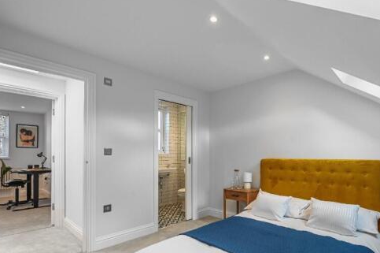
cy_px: 160
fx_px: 200
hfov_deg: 85.5
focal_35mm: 19
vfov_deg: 63.4
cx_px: 234
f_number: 8
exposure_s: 1/3
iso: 400
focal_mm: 14
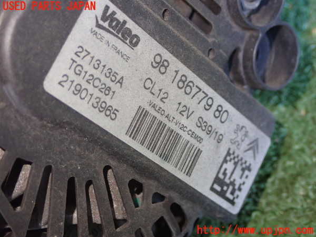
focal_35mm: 62
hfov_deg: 31.2
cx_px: 158
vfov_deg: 23.7
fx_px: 566
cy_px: 118
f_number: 3.6
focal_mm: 11.09
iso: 800
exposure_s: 1/60
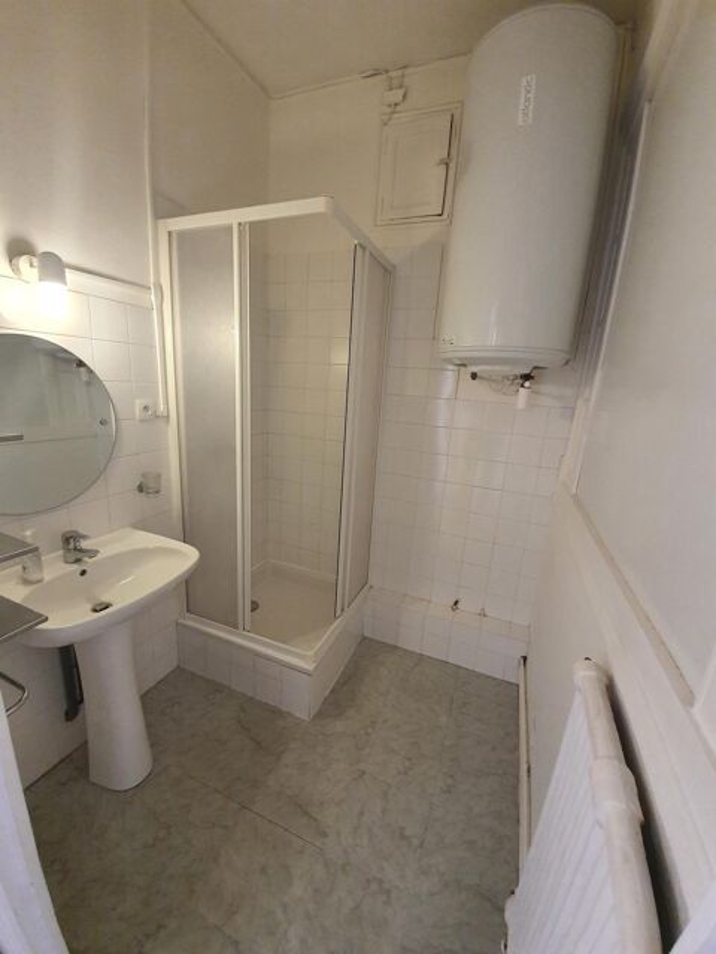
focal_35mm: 13
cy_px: 477
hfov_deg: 89.9
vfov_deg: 106.2
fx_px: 359
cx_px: 358
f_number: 2.2
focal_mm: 1.8
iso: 400
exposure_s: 1/33
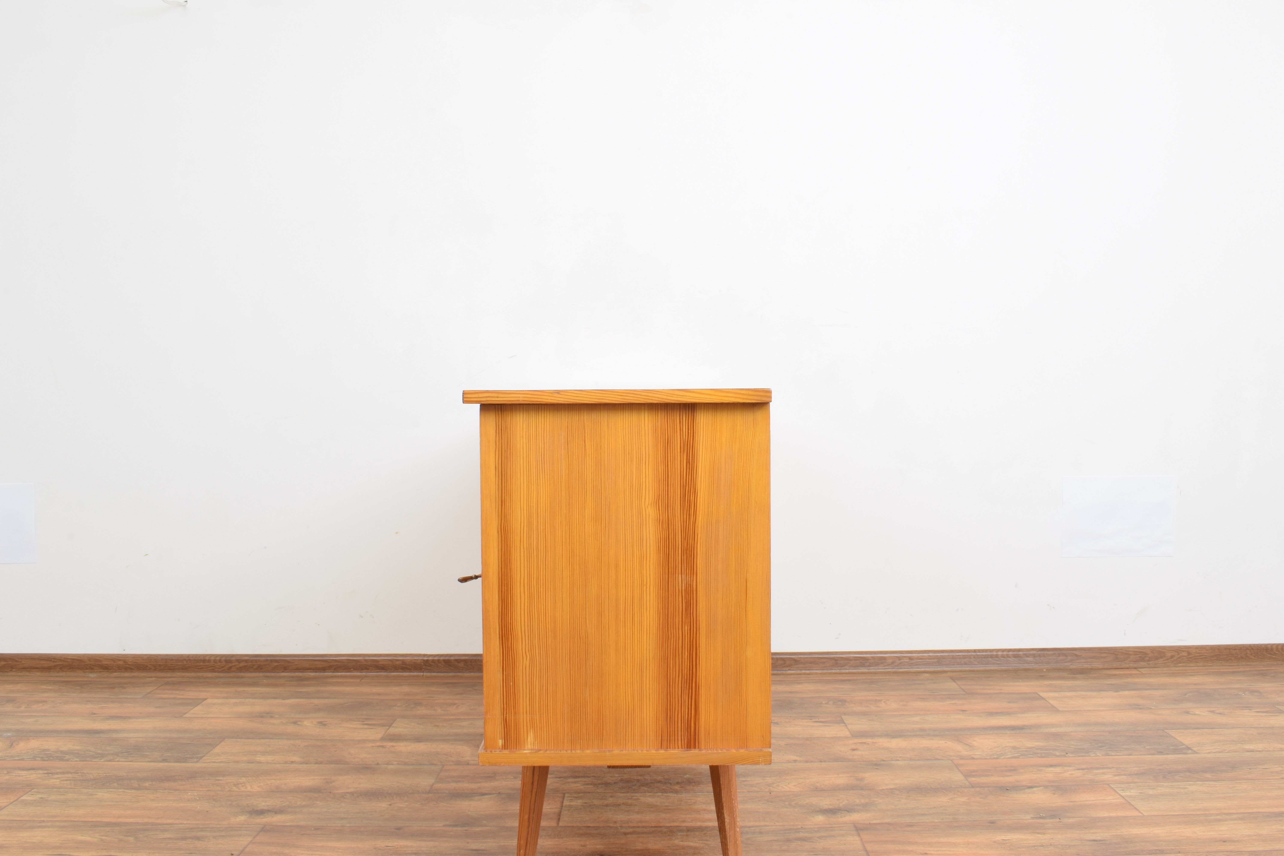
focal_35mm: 33
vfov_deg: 40.0
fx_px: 1177
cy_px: 428
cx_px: 642
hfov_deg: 57.2
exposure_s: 4
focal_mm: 22
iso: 100
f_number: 25
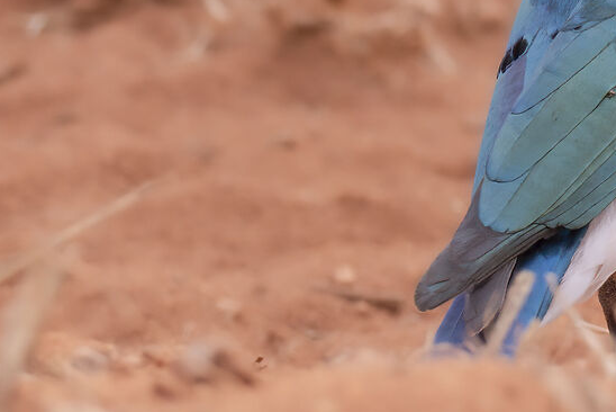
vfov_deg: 1.5
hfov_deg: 2.2
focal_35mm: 919
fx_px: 15733
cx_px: 1033
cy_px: 32
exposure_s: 1/640
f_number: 7.1
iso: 720
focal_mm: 210
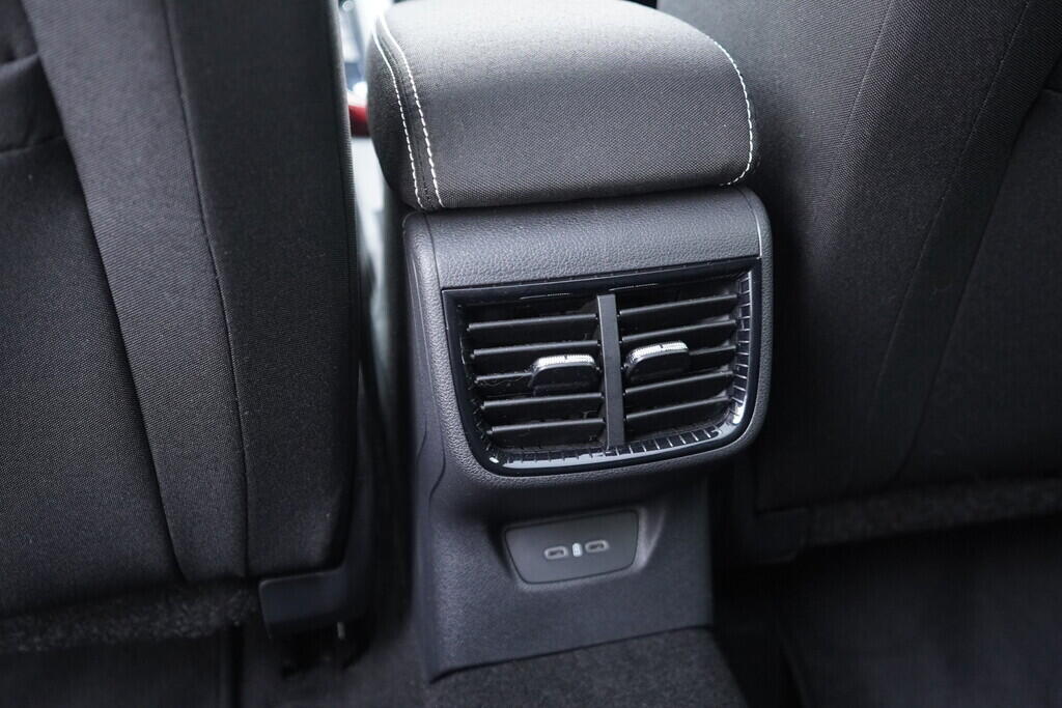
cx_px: 531
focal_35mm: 36
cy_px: 354
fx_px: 1062
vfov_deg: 36.9
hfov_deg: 53.1
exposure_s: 1/40
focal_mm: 24
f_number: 2.8
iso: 2000
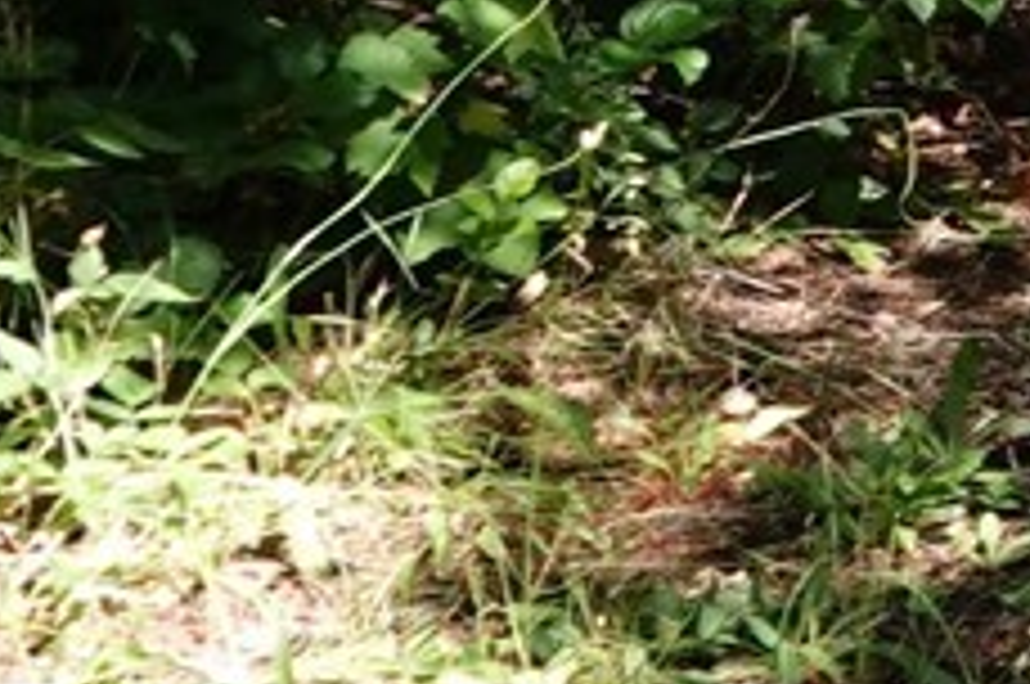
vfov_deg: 7.2
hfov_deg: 9.1
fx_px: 5086
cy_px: -920
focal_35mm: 178
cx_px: 3196
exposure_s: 1/250
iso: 100
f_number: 2.8
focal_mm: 8.8
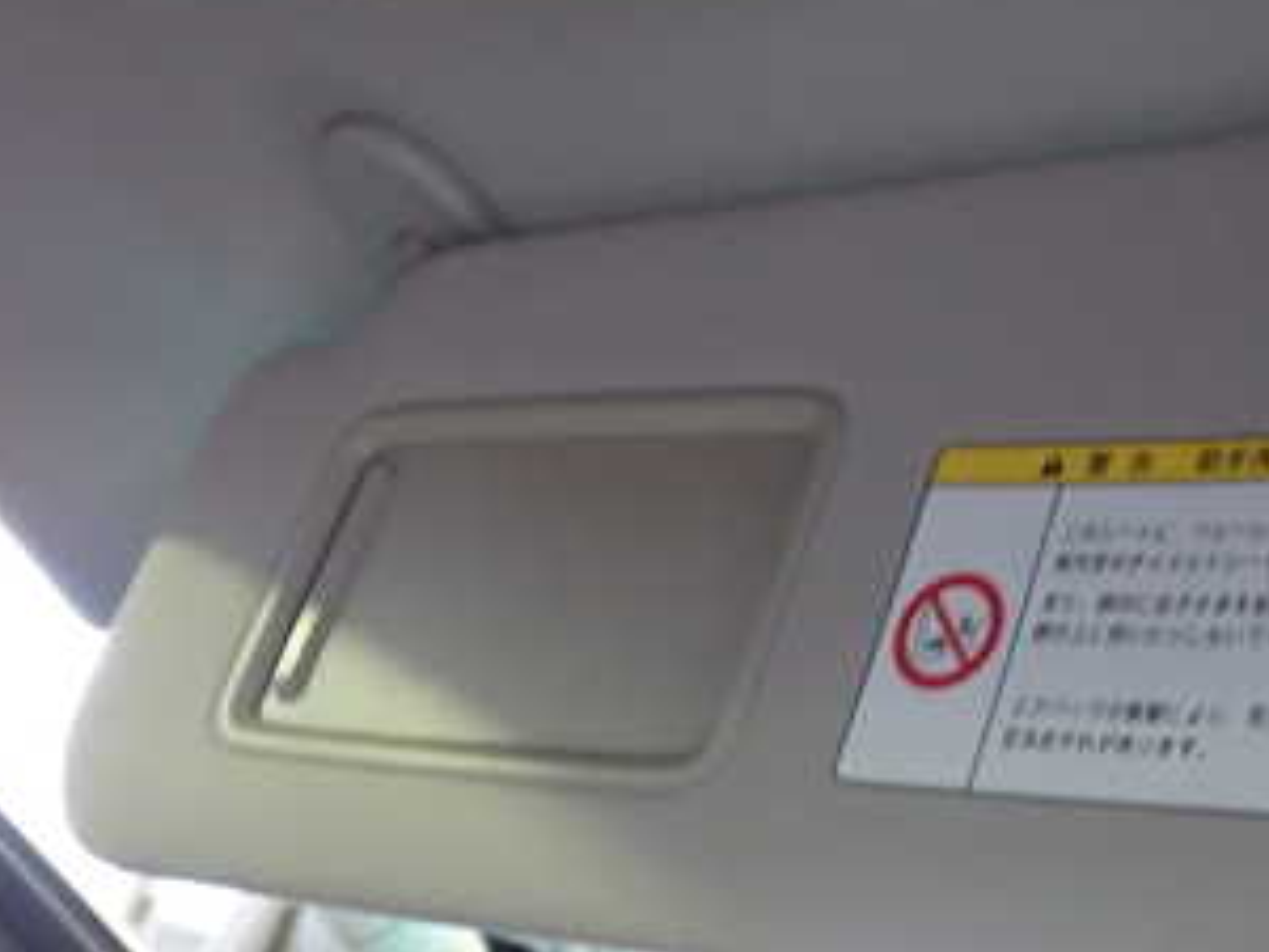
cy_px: 385
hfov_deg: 31.3
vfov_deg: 24.4
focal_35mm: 60
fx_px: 2200
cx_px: 1024
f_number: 2.3
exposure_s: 1/30
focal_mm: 5.4
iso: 640
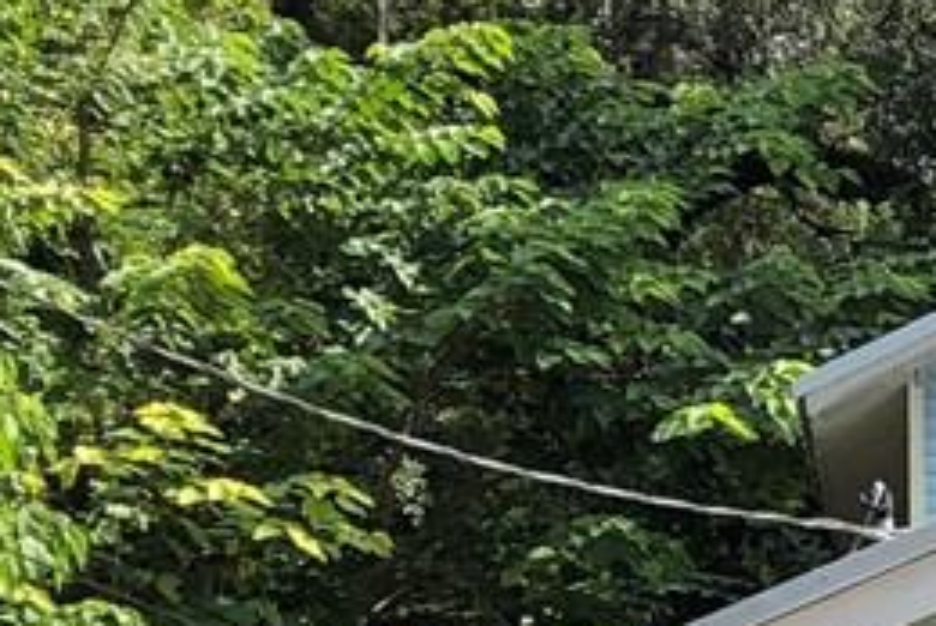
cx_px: 2412
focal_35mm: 179
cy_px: 997
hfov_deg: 9.8
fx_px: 4659
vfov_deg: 7.5
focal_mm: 3.99
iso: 20
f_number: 1.8
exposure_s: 1/558
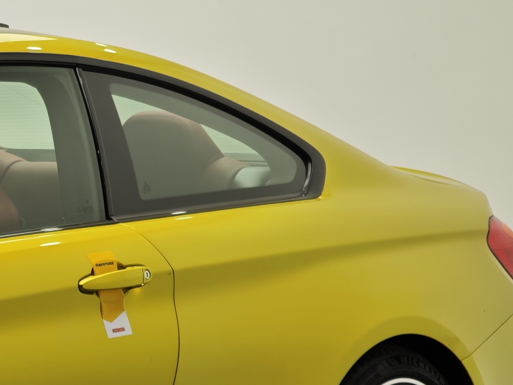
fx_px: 4150
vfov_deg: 5.3
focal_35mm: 280
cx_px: -406
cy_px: 125
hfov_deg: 6.9
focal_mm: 11.5
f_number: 1.8
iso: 50
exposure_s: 1/121
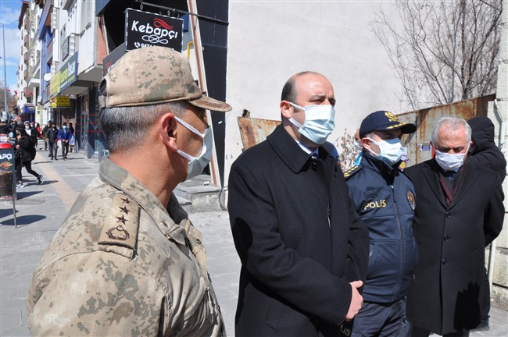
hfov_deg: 67.4
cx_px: 254
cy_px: 168
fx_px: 381
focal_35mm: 27
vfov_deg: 47.8
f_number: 13
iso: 200
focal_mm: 18
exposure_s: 1/160
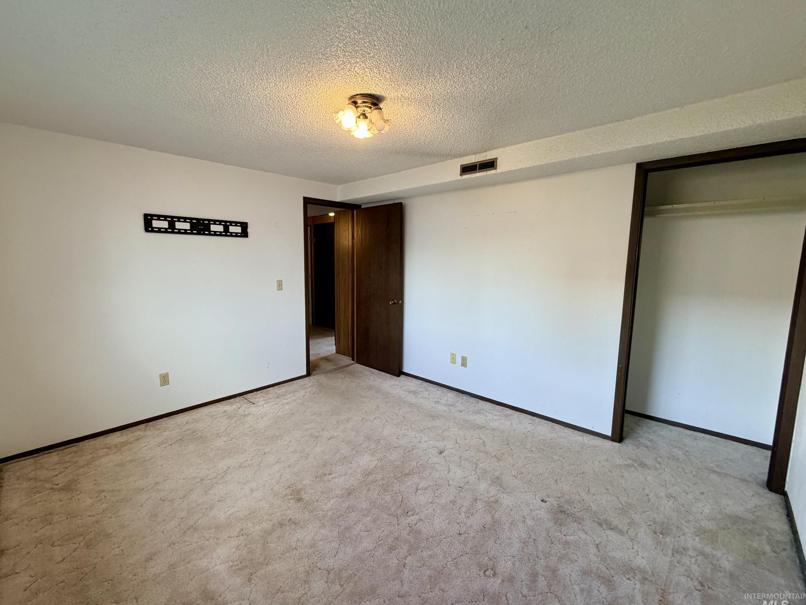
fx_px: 349
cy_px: 301
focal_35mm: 15
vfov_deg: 81.7
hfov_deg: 98.0
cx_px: 378
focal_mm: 2.22
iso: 250
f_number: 2.2
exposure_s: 1/120
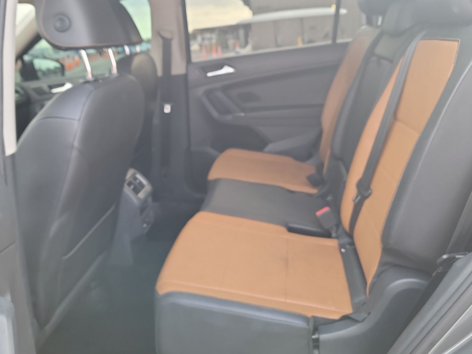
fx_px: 395
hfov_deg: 61.5
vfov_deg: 48.0
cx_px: 212
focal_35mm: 29
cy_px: 149
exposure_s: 1/59
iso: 202
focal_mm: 6.7
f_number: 1.8
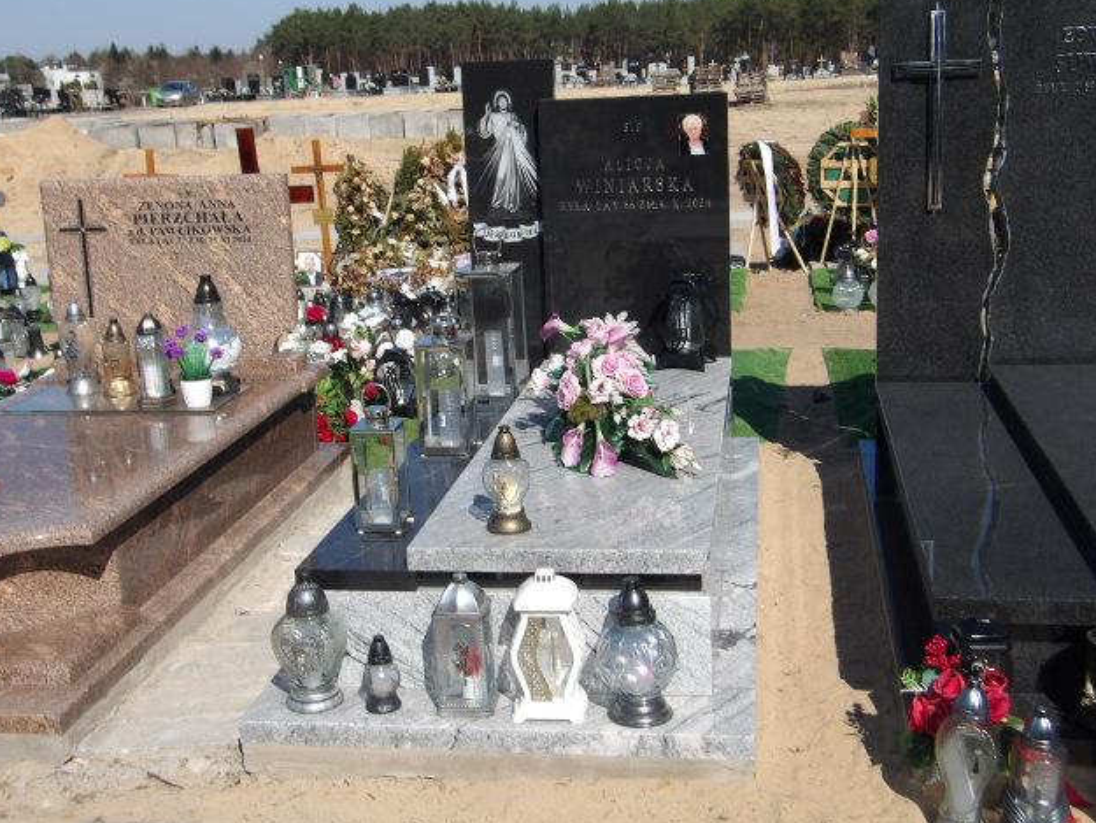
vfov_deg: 33.6
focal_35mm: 43
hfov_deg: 43.8
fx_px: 1362
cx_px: 542
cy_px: 409
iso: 100
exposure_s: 1/97
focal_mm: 7.6
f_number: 13.1
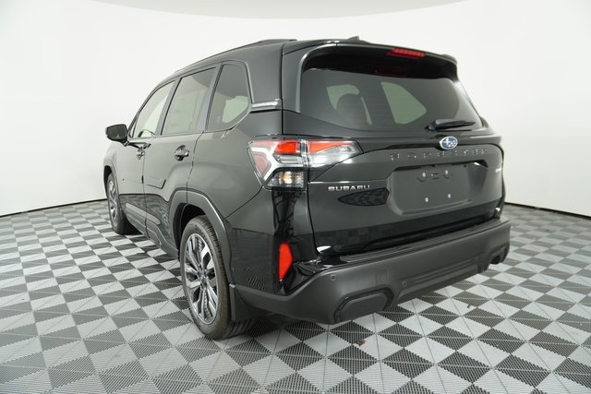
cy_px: 197
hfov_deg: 73.7
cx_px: 296
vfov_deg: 53.2
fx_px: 394
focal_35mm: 24
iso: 640
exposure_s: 1/160
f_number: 4
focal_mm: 16
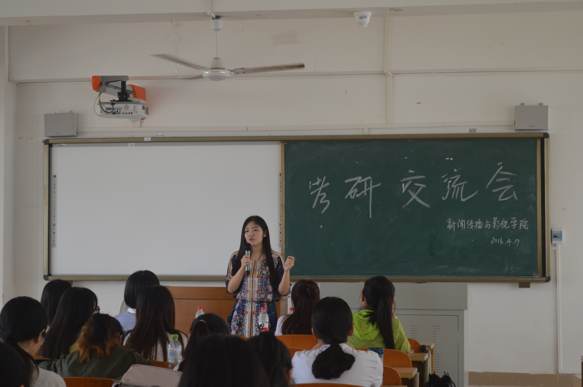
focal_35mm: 82
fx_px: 1335
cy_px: 194
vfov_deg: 16.5
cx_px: 292
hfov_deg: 24.6
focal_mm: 55
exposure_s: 1/60
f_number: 5.6
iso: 560
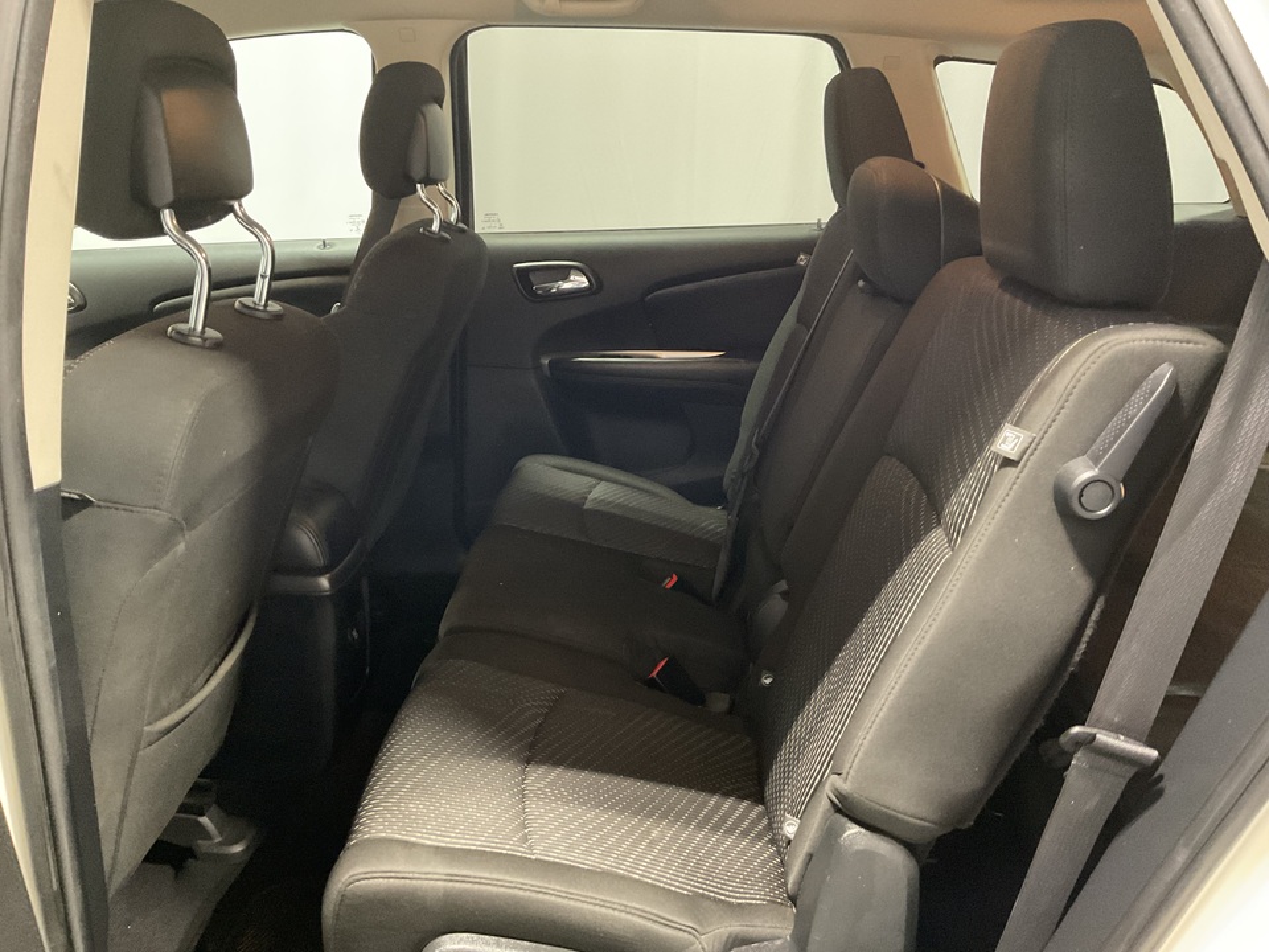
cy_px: 476
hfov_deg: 61.7
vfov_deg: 48.2
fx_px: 1063
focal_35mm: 29
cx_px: 634
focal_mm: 3
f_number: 1.8
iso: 500
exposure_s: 1/30
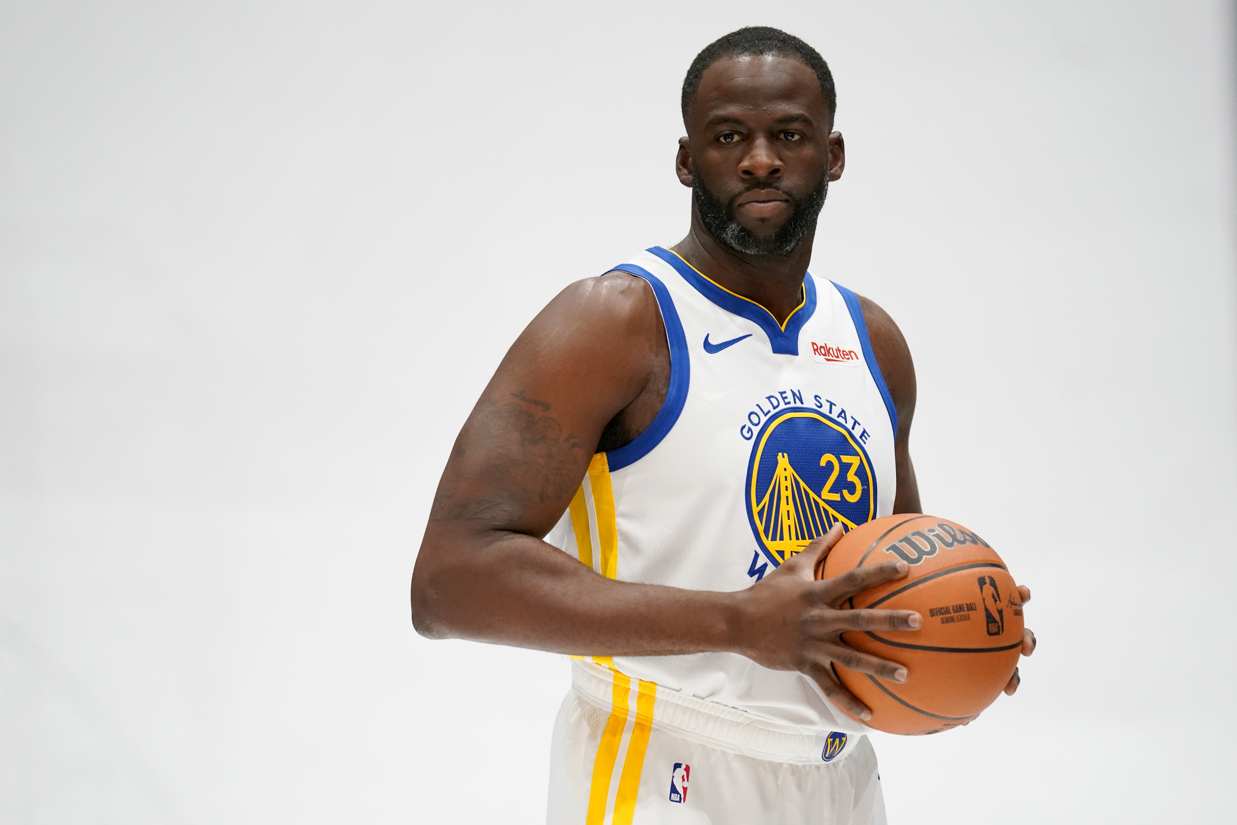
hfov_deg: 11.8
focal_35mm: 174
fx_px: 5978
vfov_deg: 7.9
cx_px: 618
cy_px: 412
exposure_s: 1/640
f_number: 2.8
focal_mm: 174
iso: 4000
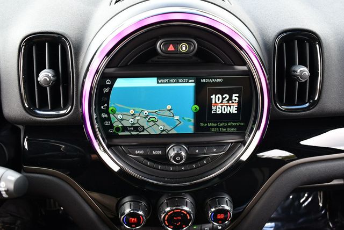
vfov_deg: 36.9
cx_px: 172
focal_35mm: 36
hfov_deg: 53.1
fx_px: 344
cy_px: 115
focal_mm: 18
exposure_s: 1/250
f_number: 3.5
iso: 800
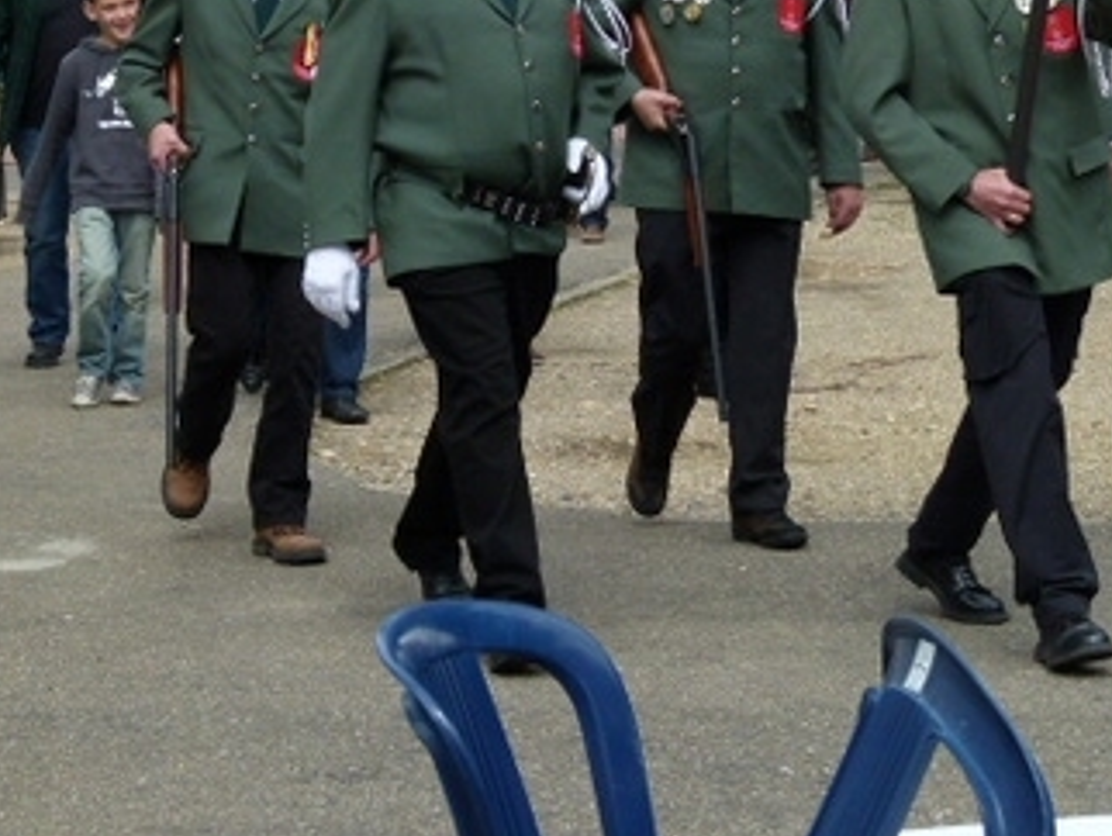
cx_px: 736
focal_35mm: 134
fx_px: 4308
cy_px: 111
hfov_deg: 14.7
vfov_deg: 11.0
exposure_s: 1/400
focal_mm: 12.9
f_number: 4
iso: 100
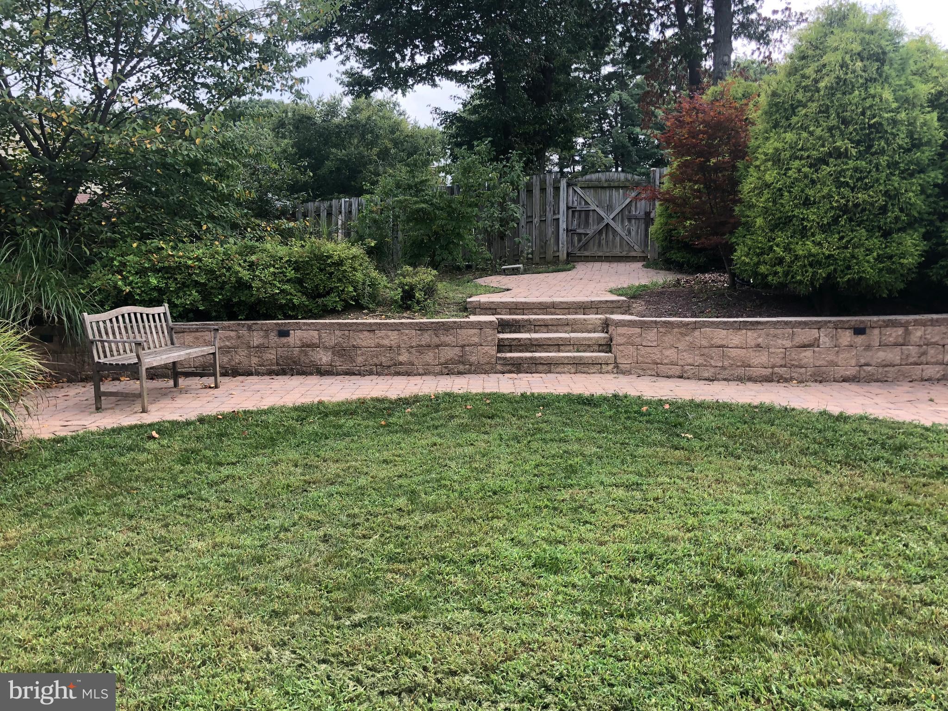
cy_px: 356
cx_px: 474
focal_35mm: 28
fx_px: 767
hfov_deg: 63.4
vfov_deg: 49.7
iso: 20
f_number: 1.8
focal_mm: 3.99
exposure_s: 1/408
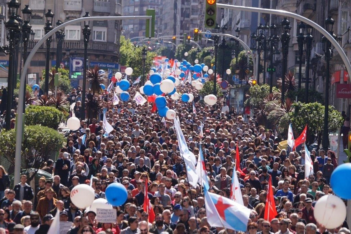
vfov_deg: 3.7
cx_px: 176
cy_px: 117
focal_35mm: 375
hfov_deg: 5.5
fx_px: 3655
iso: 200
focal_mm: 250
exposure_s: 1/400
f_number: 6.3
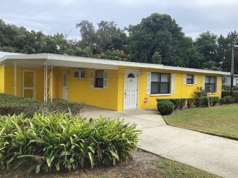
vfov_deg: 45.4
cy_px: 89
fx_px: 213
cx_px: 119
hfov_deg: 58.4
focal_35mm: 31
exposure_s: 1/338
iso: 25
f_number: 2.4
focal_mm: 3.3
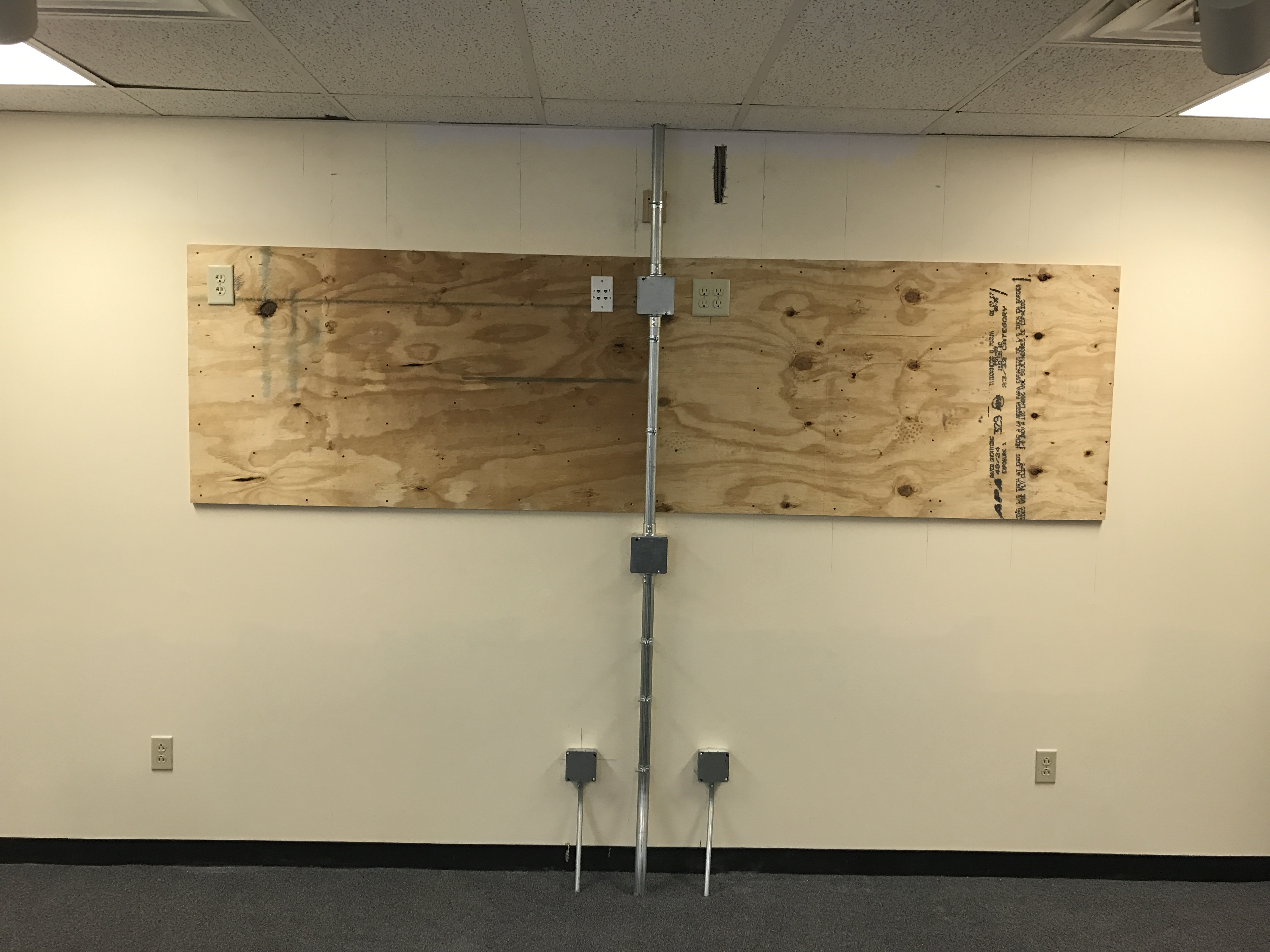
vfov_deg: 49.7
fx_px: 1027
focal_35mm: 28
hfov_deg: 63.4
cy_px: 476
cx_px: 635
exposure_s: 1/30
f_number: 1.8
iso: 25
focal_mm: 3.99
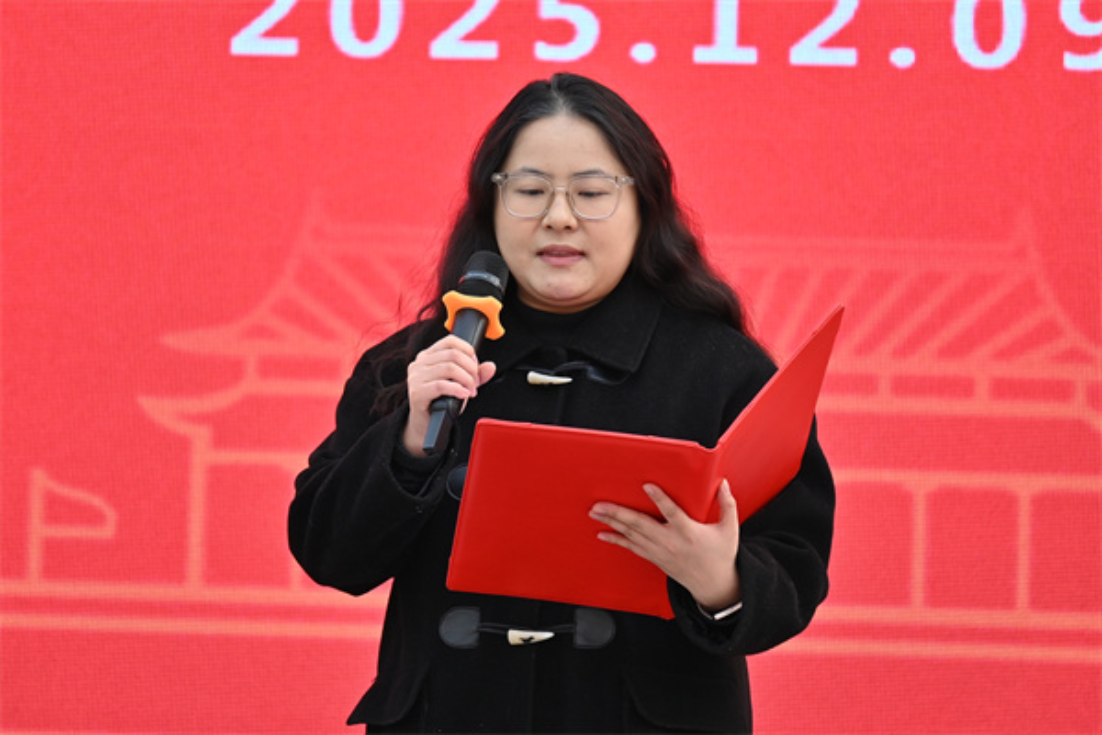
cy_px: 368
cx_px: 551
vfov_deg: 5.6
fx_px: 7560
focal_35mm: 247
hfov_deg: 8.3
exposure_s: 1/200
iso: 100
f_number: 5.6
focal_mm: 165
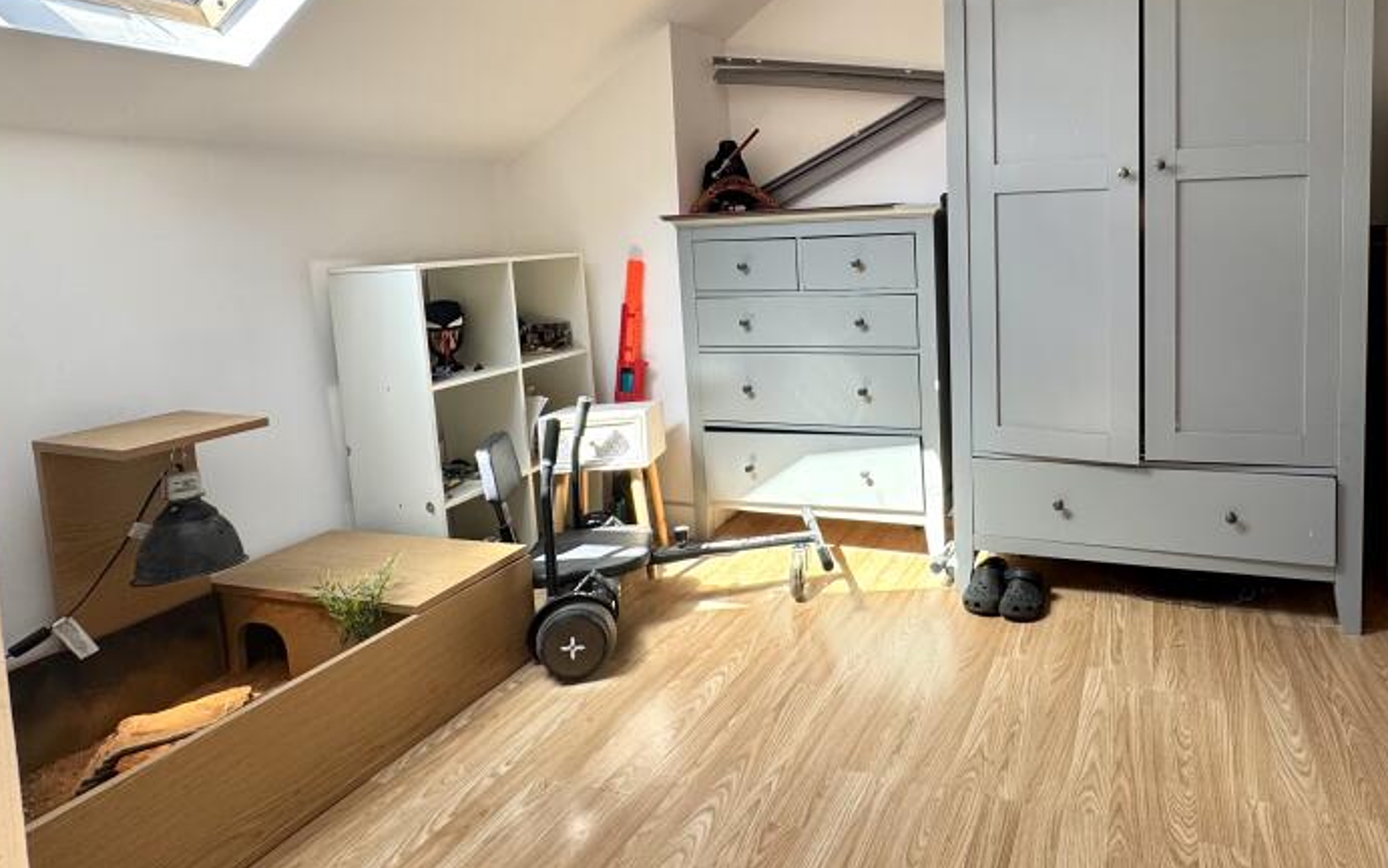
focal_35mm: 22
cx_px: 876
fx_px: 832
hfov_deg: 78.1
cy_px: 295
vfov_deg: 54.1
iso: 50
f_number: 2.2
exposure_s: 1/99
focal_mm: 2.22
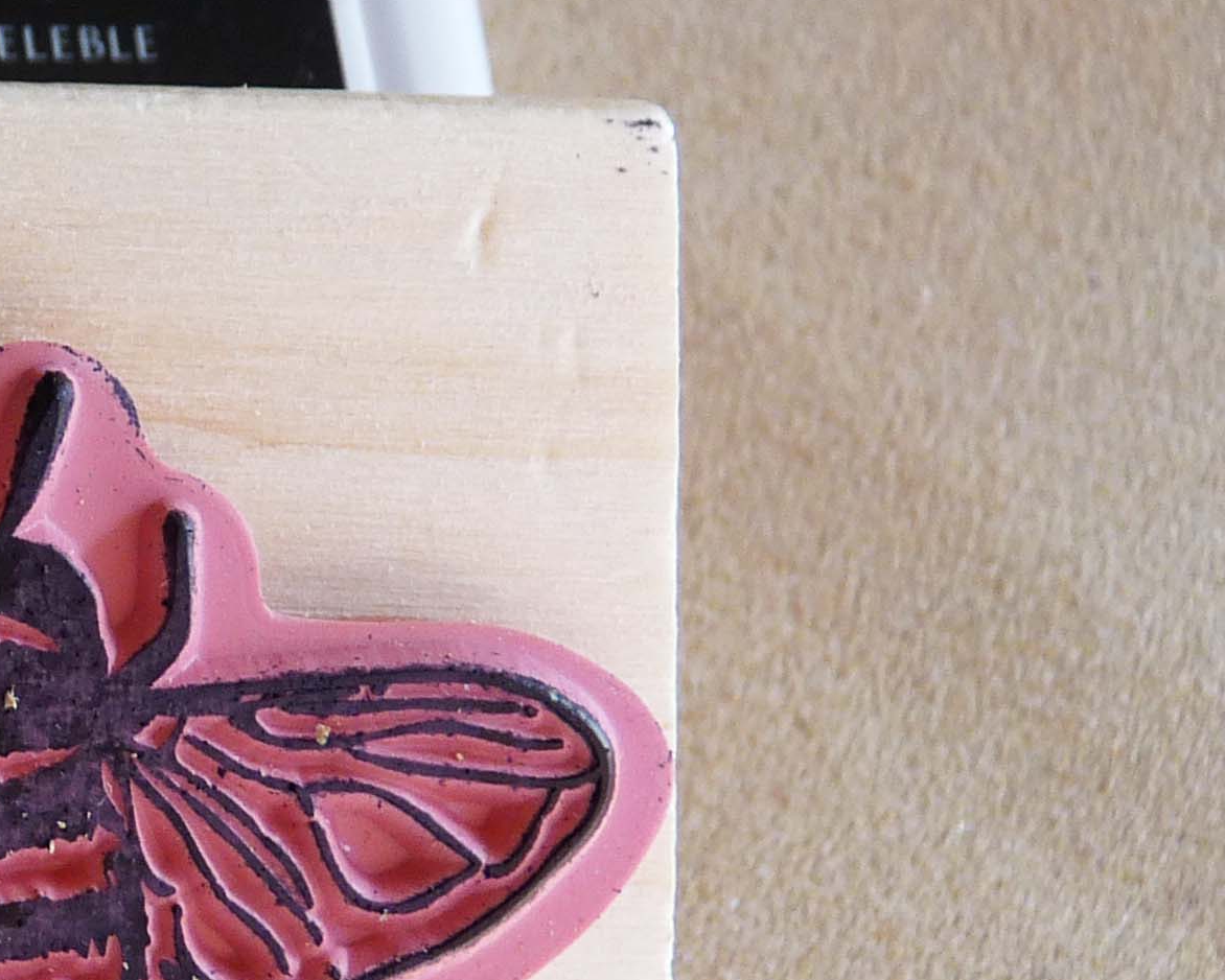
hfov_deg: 20.7
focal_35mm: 82
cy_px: 402
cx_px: -464
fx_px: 2973
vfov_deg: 18.7
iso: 100
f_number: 2.8
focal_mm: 4.8
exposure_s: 1/50
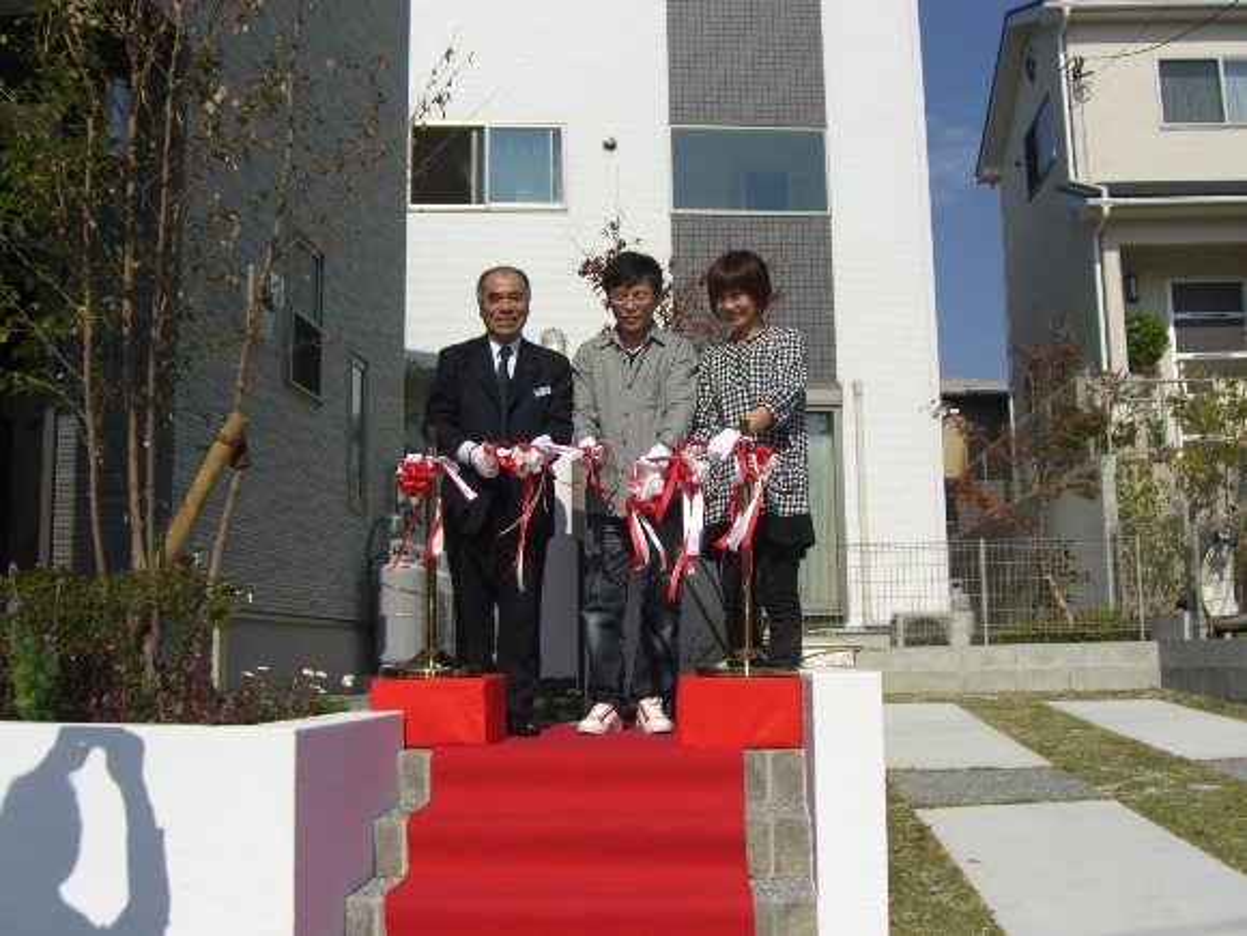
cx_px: 624
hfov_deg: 49.0
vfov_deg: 37.7
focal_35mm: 38
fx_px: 1369
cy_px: 468
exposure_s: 1/400
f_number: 8
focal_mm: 7.9
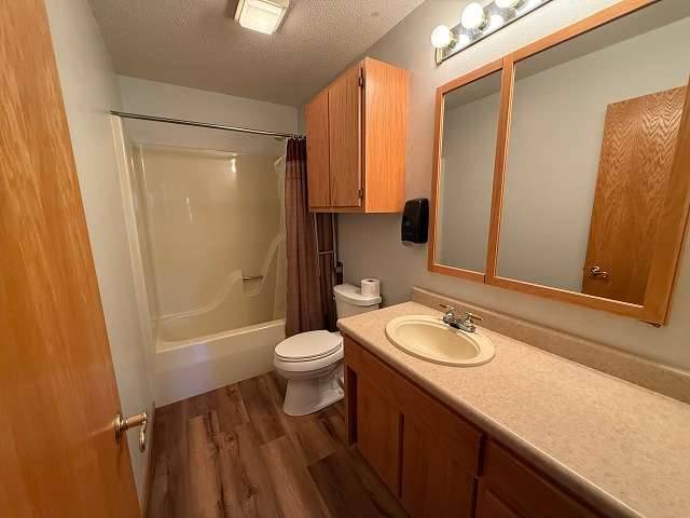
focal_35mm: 14
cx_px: 345
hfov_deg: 102.1
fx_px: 279
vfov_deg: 85.7
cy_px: 259
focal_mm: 2.22
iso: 320
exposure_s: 1/60
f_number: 2.2
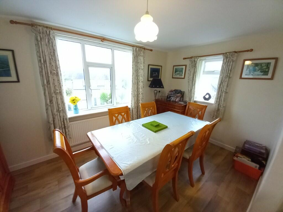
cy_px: 106
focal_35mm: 13
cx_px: 142
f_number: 2.2
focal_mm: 1.13
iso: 160
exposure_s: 1/50
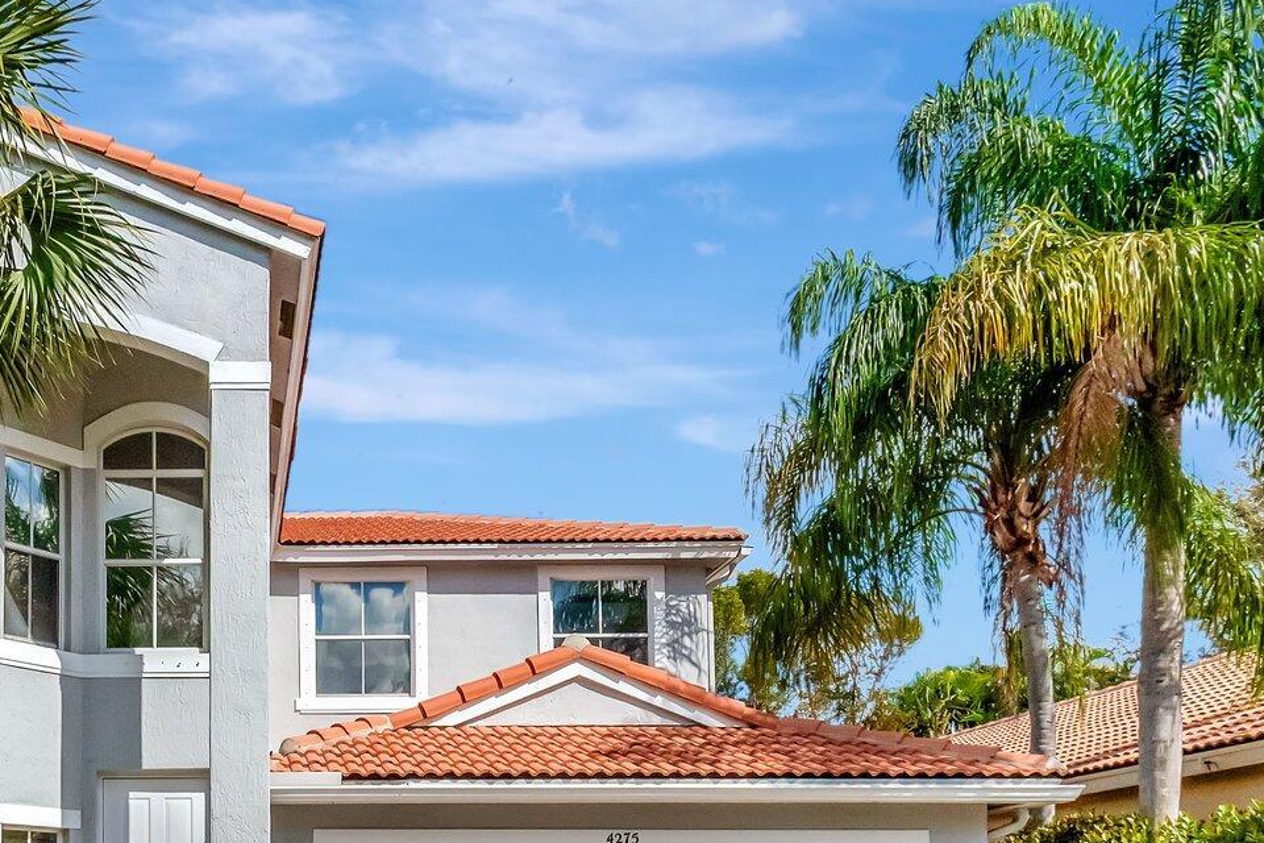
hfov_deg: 54.7
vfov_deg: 40.3
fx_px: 1123
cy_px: 595
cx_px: 253
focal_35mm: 32
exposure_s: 1/8000
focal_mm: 10
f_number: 8
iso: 1000
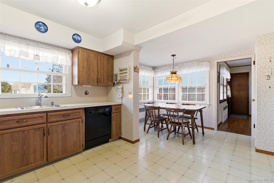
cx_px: 137
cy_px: 92
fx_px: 122
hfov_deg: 96.7
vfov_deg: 73.7
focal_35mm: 16
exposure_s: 1/40
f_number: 9
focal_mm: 16
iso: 250
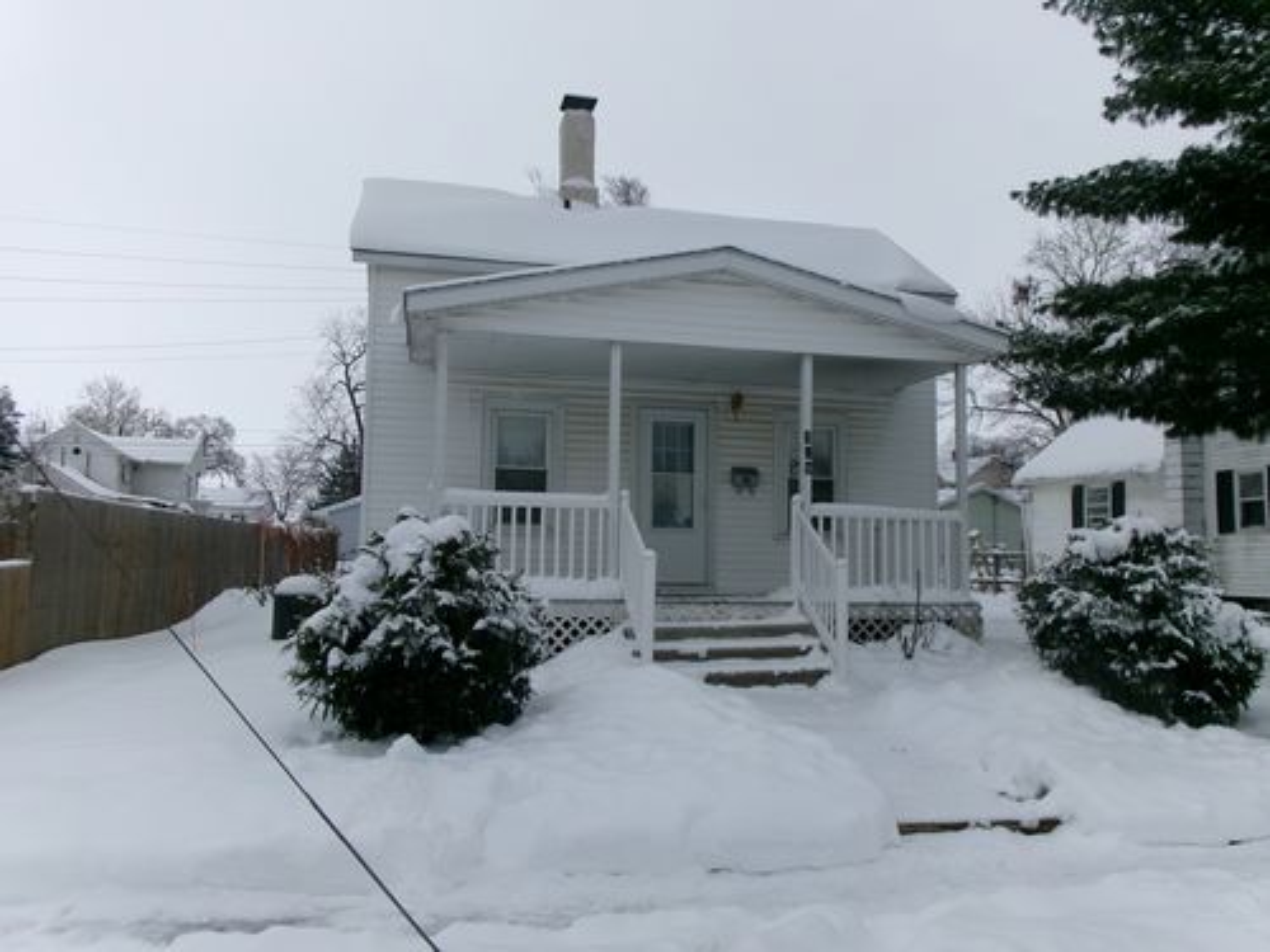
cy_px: 476
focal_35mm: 28
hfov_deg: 63.4
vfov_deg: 49.7
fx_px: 1027
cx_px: 635
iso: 100
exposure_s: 1/150
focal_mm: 5.1
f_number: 10.8
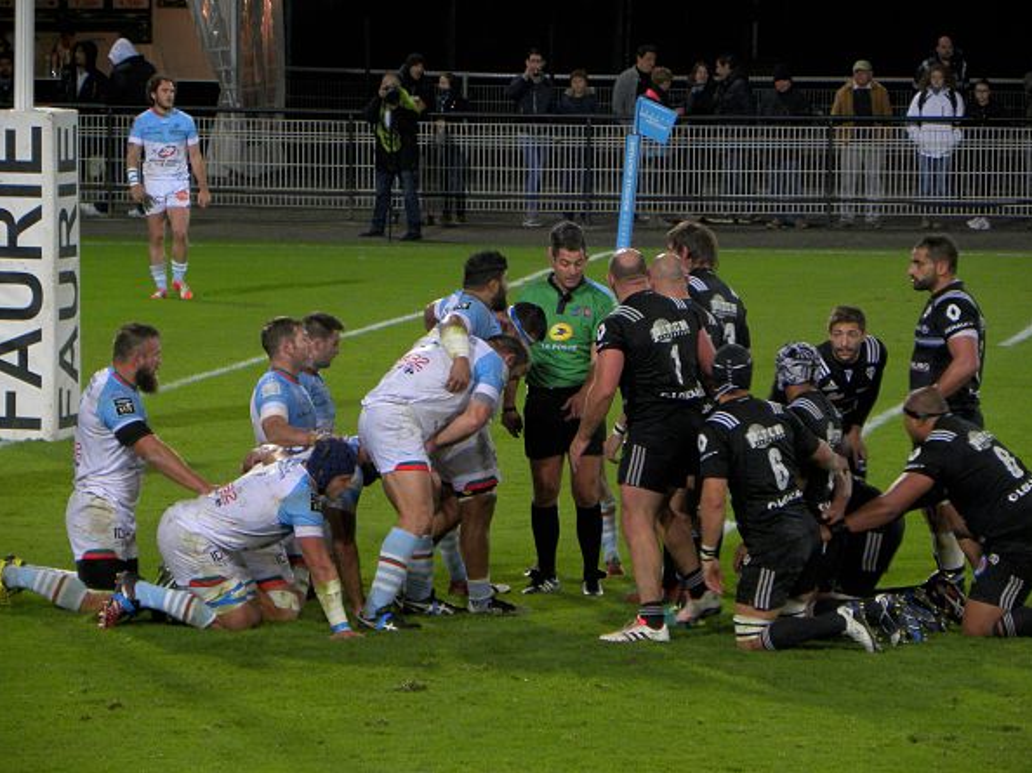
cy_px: 387
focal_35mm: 294
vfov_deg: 5.1
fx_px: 8761
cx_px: 518
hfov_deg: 6.7
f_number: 4.5
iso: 174
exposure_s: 1/76.8
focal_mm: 51.8
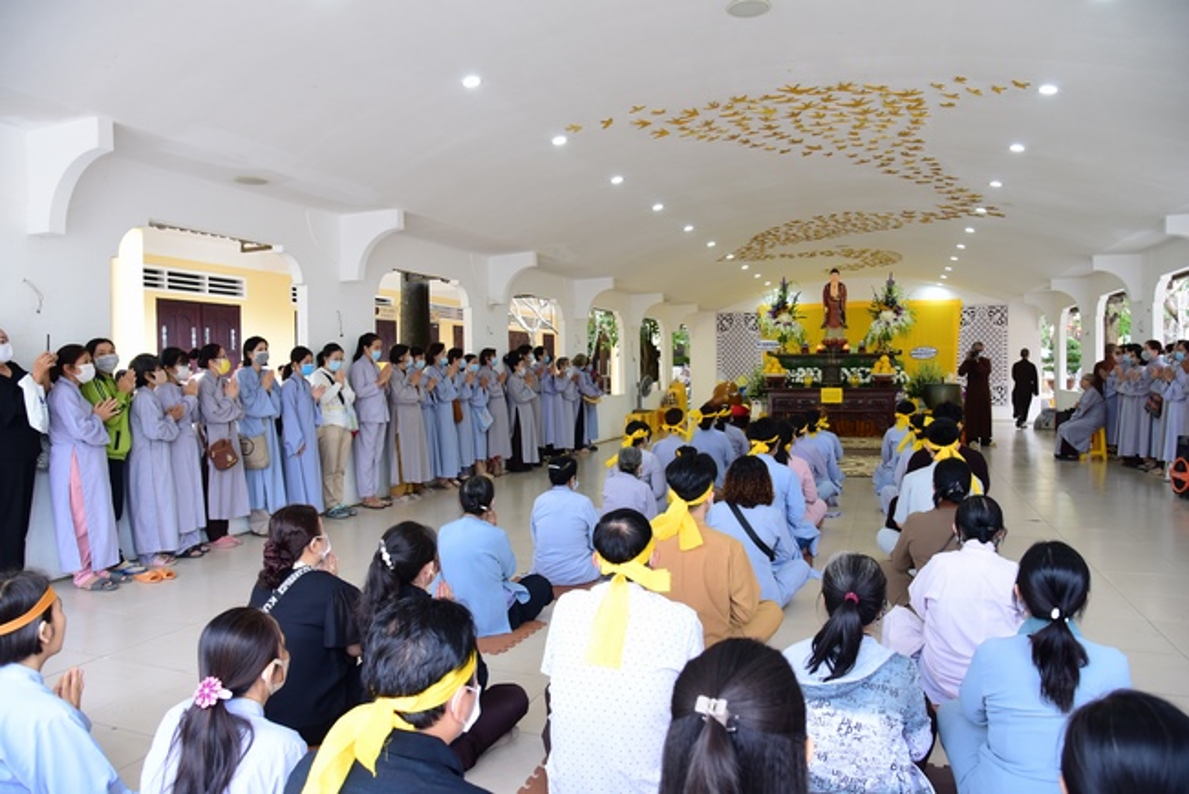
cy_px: 397
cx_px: 594
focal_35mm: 24
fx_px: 793
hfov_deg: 73.7
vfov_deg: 53.2
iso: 1250
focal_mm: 24
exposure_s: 1/50
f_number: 5.6
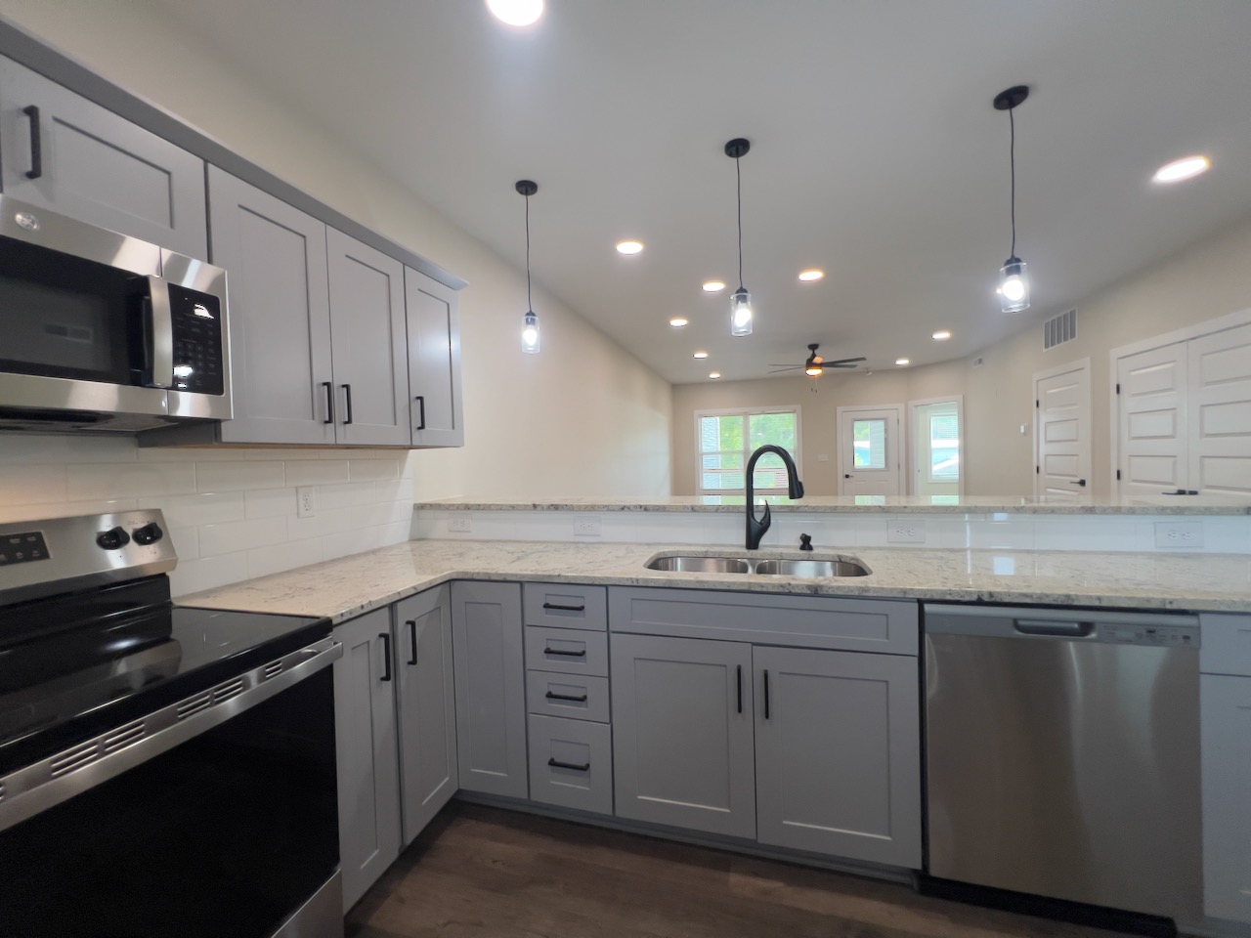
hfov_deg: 106.2
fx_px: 470
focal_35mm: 13
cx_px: 626
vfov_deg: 89.9
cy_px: 469
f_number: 1.8
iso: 125
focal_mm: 1.57
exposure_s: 1/120
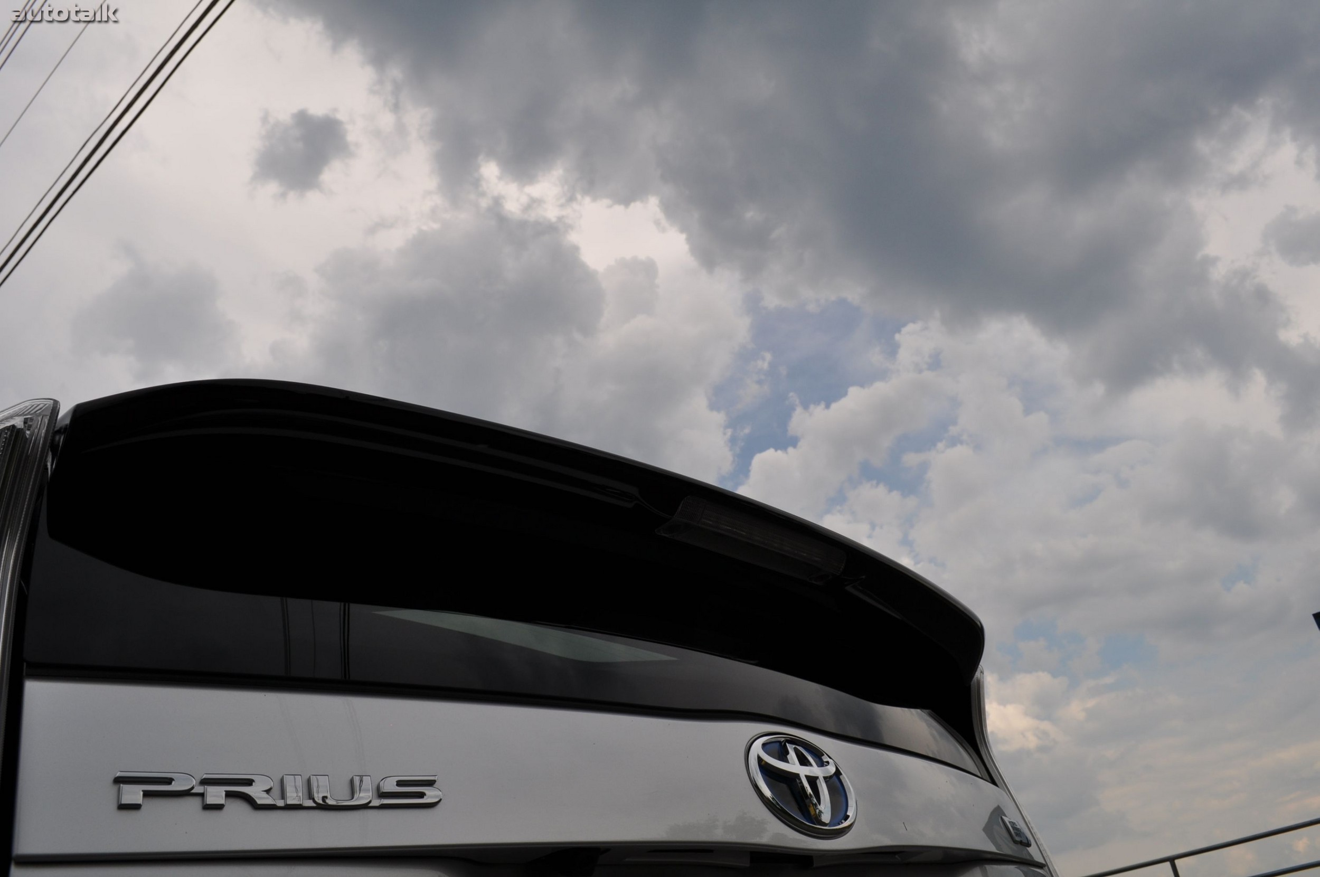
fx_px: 989
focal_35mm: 27
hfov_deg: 67.4
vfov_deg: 47.8
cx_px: 660
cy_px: 438
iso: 200
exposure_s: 1/320
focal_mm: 18
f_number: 10
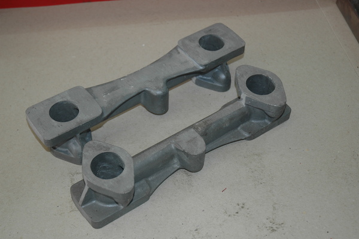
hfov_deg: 35.1
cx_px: 180
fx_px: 568
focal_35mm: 57
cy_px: 120
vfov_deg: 23.7
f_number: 4.2
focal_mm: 38
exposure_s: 1/60
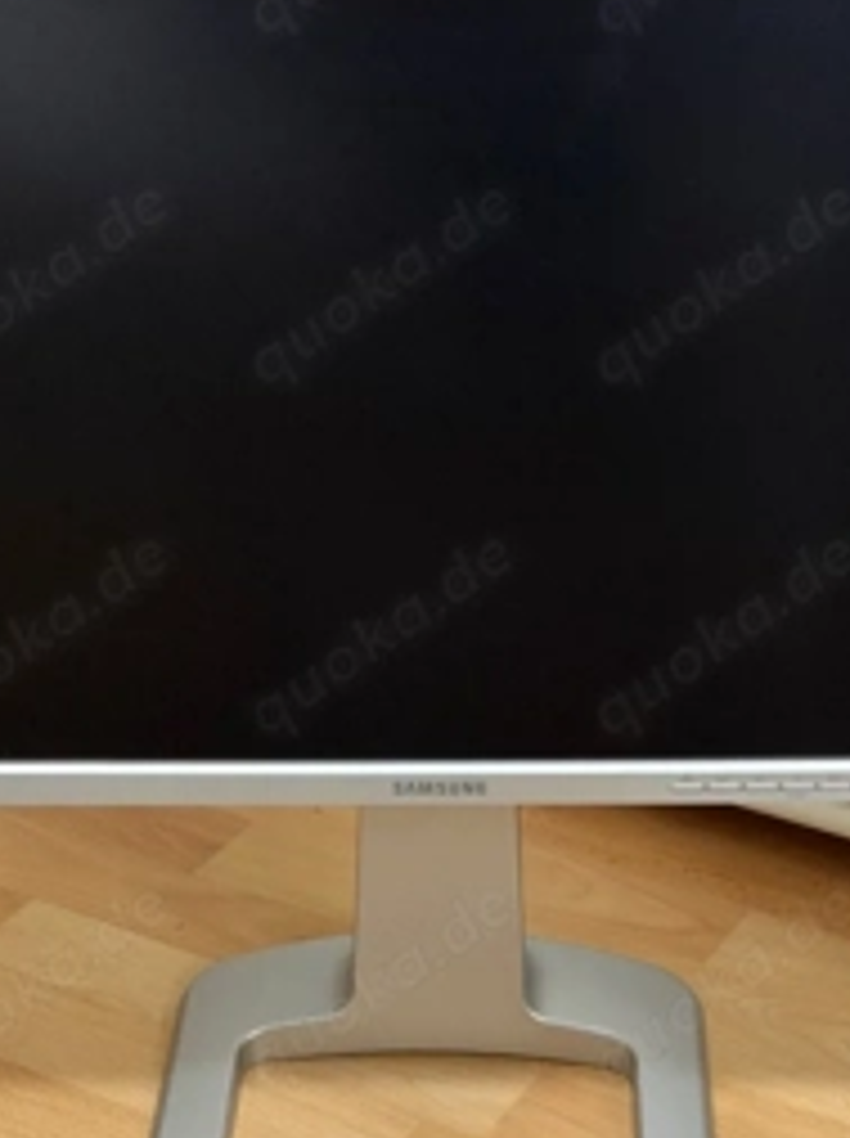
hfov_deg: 19.3
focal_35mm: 76
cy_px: 684
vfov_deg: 25.6
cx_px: 477
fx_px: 2495
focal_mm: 6.76
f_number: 1.78
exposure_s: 1/30
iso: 640
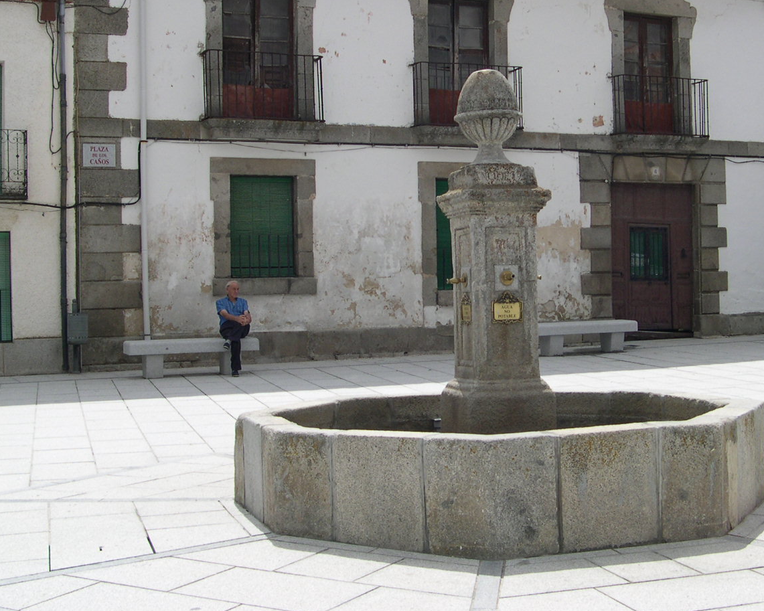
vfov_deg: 29.0
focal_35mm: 52
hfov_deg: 35.9
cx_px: 448
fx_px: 1176
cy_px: 234
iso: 100
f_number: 7.6
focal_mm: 8
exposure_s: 1/286
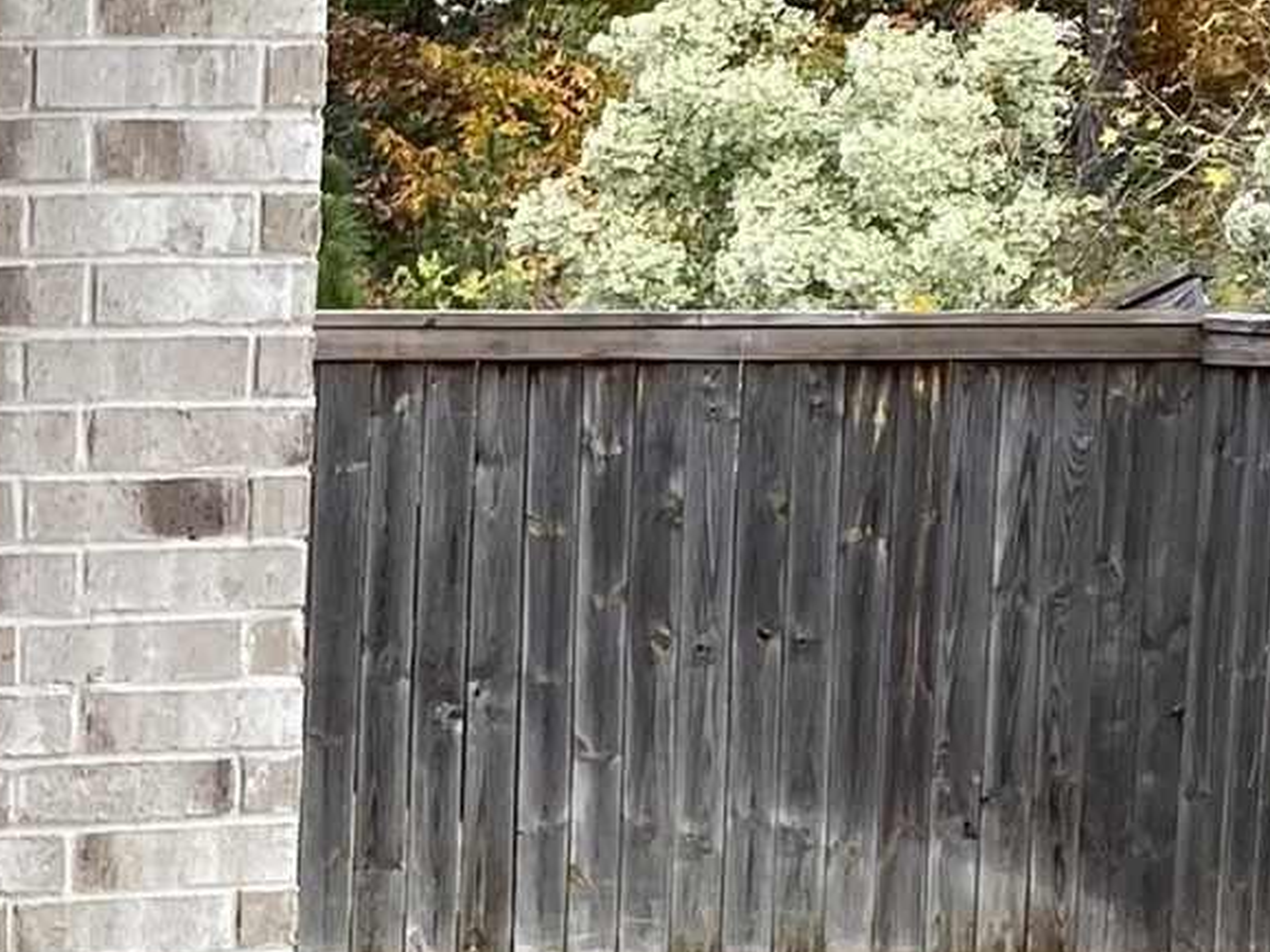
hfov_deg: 13.5
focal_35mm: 138
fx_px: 5062
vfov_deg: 10.6
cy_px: 1156
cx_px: -630
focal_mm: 4.25
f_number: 1.8
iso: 32
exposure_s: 1/685
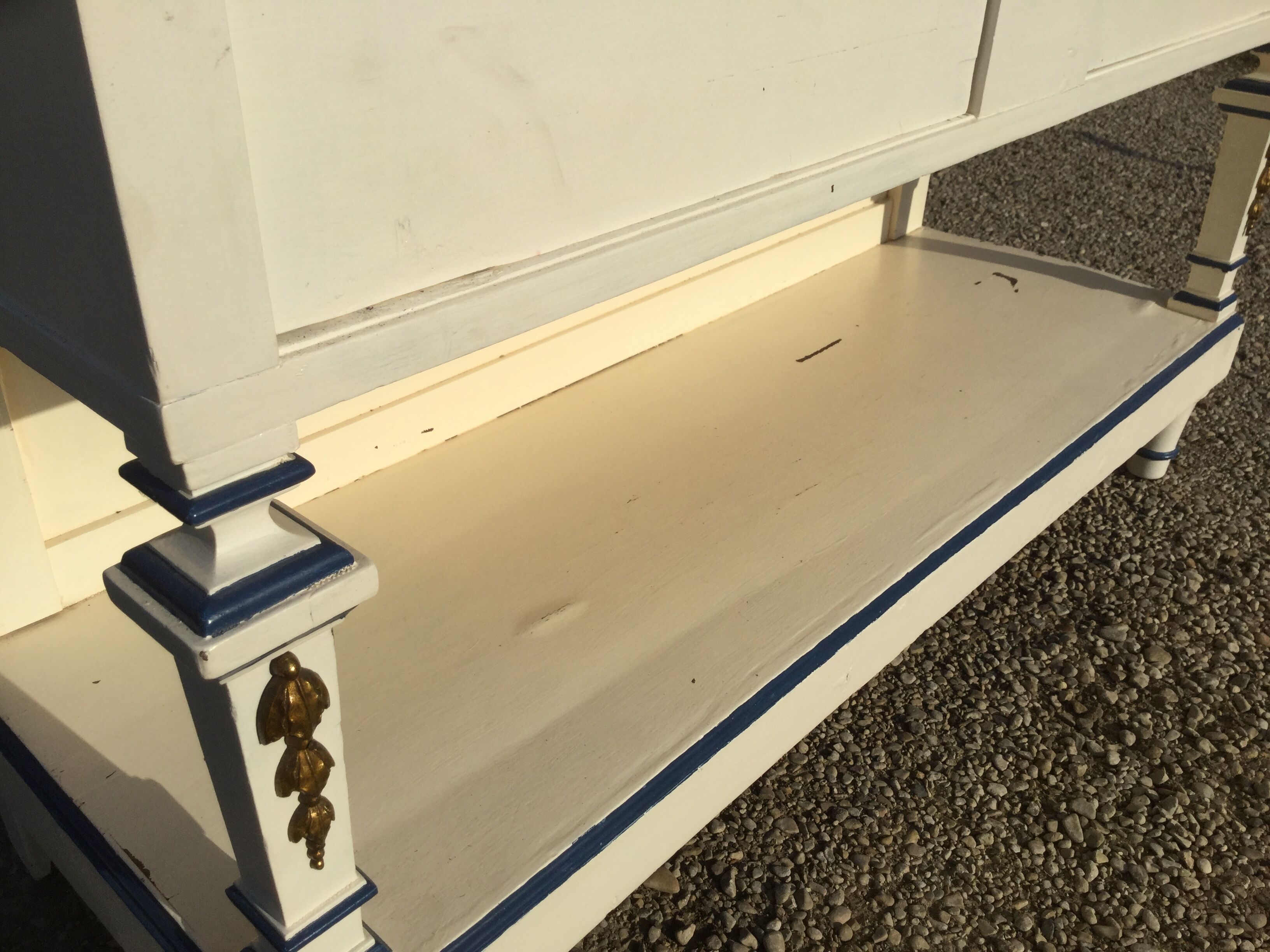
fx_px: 1137
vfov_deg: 45.4
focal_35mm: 31
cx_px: 635
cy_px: 476
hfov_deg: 58.4
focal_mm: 3.3
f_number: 2.4
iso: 25
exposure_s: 1/3891
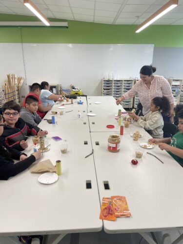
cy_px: 122
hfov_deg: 53.1
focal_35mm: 26
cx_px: 92
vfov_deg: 67.3
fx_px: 183
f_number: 1.6
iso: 64
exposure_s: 1/120
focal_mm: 4.2
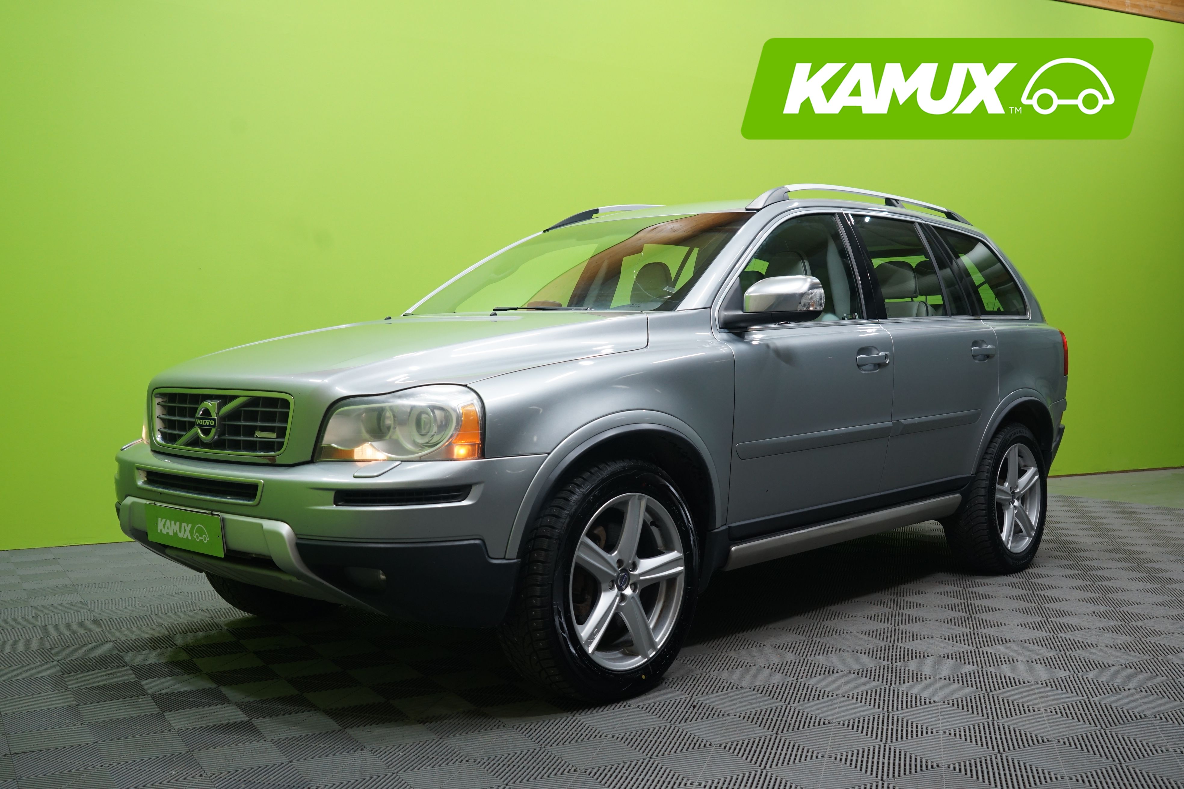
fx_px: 1151
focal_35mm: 35
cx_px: 592
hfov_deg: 54.4
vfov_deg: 37.9
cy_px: 394
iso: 800
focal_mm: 35
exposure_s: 1/25
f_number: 5.6
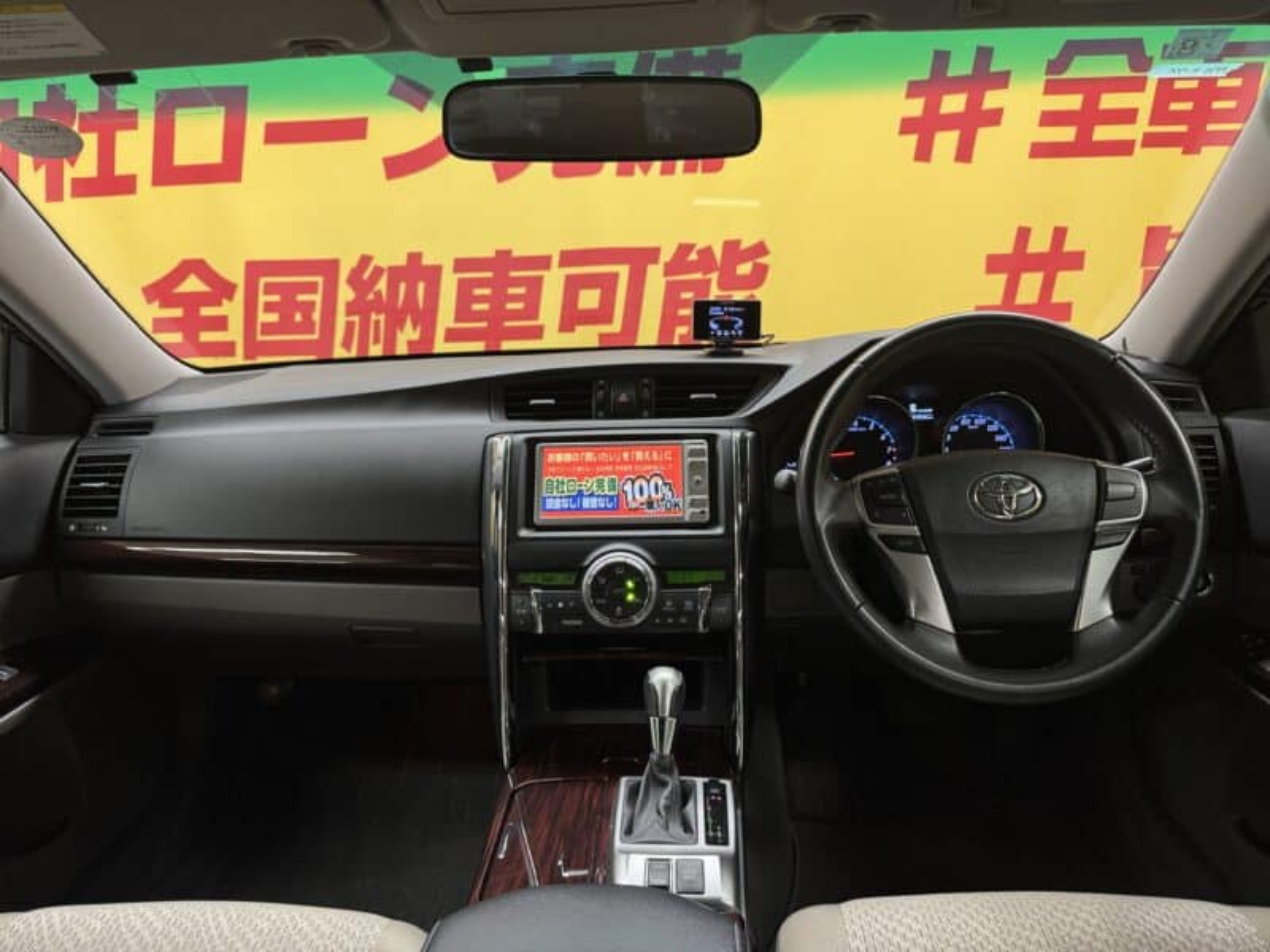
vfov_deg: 56.8
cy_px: 476
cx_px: 635
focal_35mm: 24
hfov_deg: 71.6
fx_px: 881
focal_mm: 6.76
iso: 160
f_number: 1.78
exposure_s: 1/100
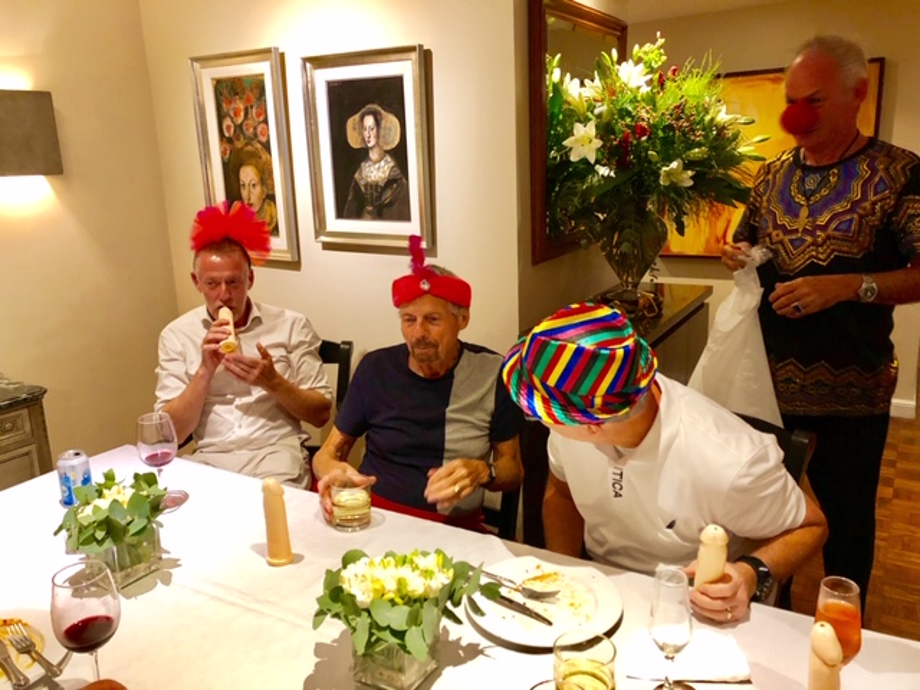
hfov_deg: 63.4
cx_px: 460
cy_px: 345
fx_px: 744
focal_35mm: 28
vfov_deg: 49.7
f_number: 1.8
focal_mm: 3.99
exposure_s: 1/11
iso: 100
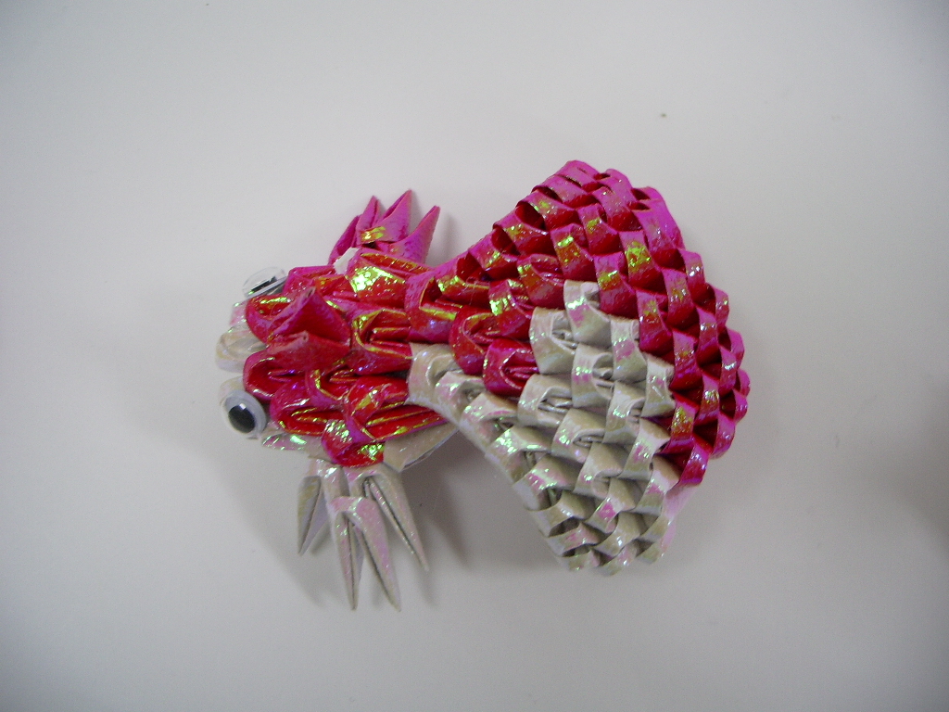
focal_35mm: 35
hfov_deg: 52.6
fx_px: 960
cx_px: 474
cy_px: 356
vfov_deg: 40.7
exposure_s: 1/30
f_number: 2.6
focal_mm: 5.8
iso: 100
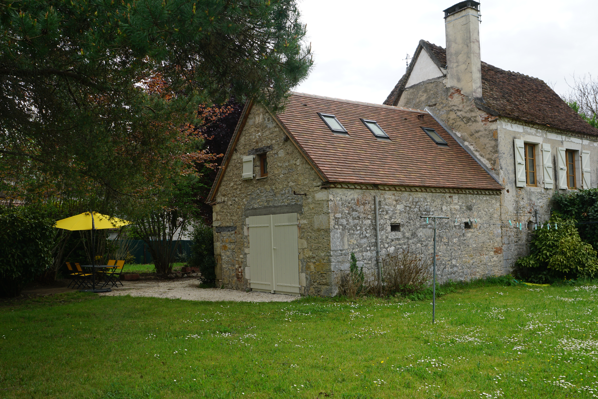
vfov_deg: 40.0
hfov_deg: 57.2
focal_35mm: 33
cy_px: 200
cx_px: 299
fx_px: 548
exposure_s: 1/125
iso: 100
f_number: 8
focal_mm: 22
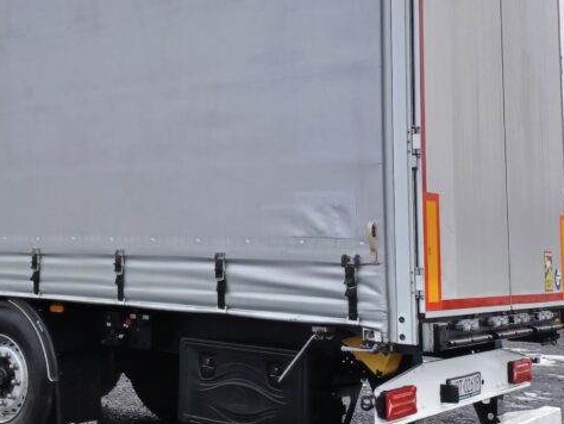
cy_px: 160
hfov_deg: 33.9
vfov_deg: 27.0
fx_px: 880
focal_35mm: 54
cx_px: 74
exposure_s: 1/50
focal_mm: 4.6
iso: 64
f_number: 1.8
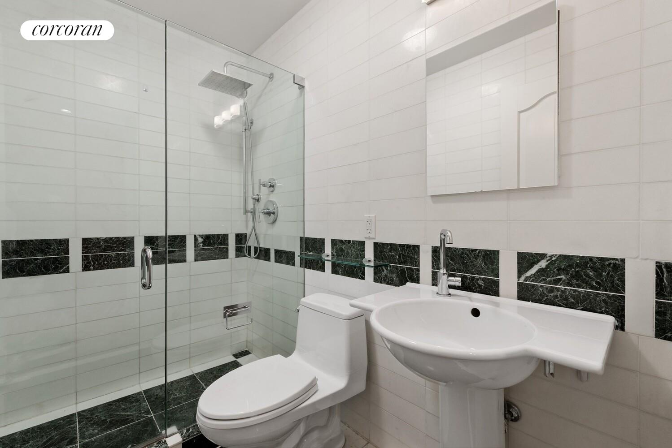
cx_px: 336
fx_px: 280
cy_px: 224
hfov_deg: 100.4
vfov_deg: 77.4
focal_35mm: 15
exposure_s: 1/5
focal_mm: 15
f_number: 11
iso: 200
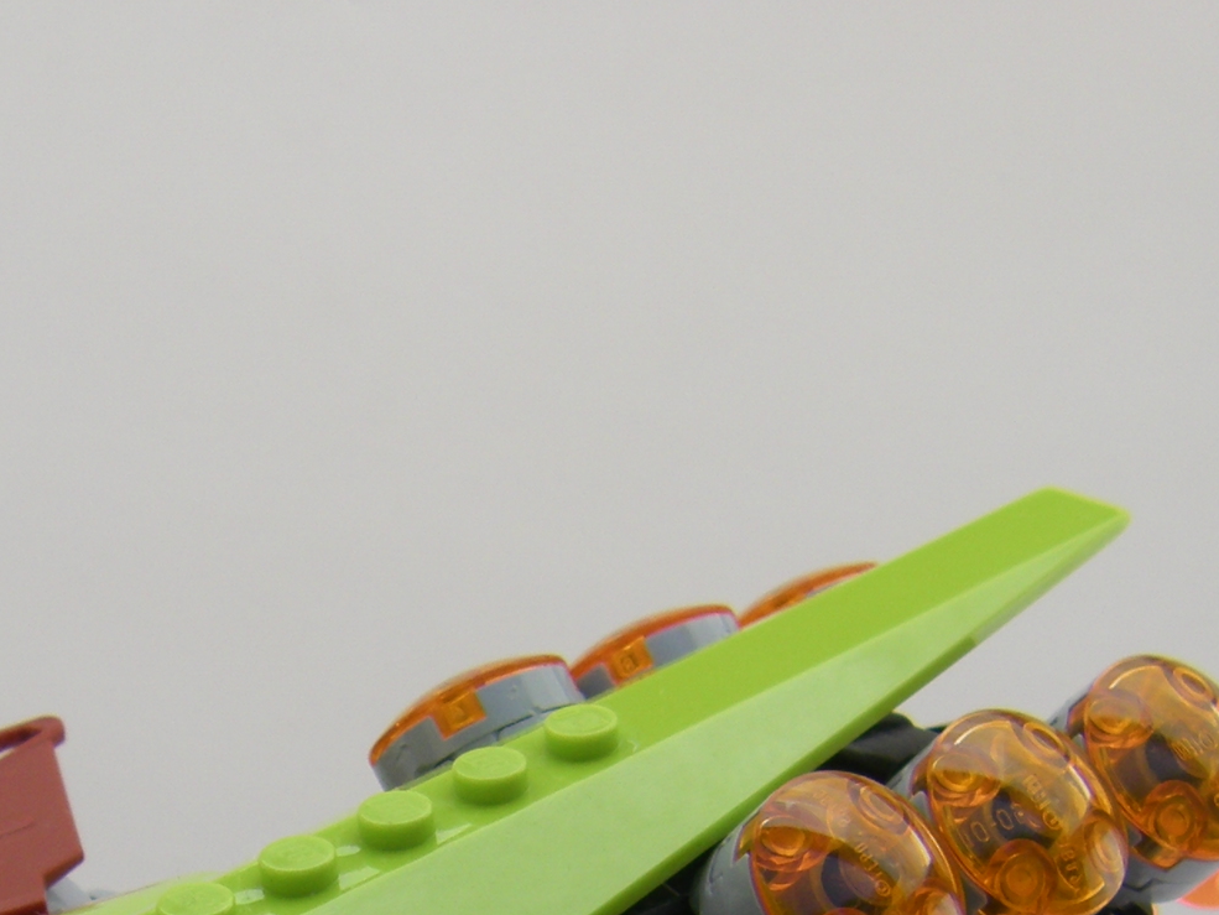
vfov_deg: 14.3
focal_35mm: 100
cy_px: 1153
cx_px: 255
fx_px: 3522
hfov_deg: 19.4
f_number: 3.5
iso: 64
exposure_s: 1/320
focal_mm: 6.3
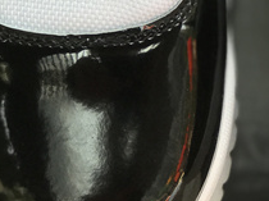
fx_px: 1560
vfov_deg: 7.4
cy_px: 28
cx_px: 263
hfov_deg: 9.8
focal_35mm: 201
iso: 20
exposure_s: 1/171
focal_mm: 6.6
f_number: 2.8
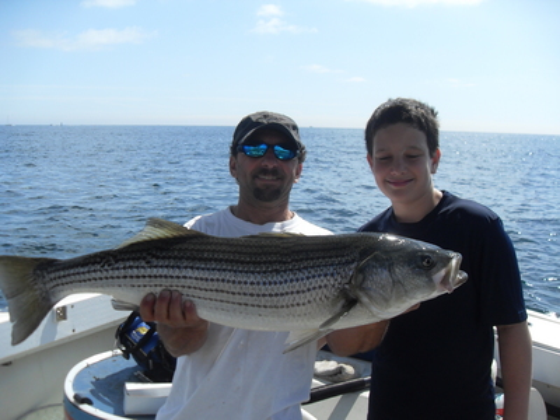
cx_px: 280
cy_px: 210
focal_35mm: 34
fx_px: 550
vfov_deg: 41.8
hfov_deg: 54.0
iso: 80
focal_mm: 6.3
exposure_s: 1/250
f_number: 7
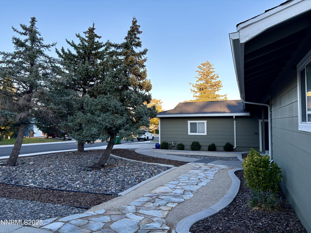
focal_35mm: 26
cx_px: 156
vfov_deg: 53.1
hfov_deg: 67.3
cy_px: 116
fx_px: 234
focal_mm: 5.96
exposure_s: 1/694
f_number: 1.6
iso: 50
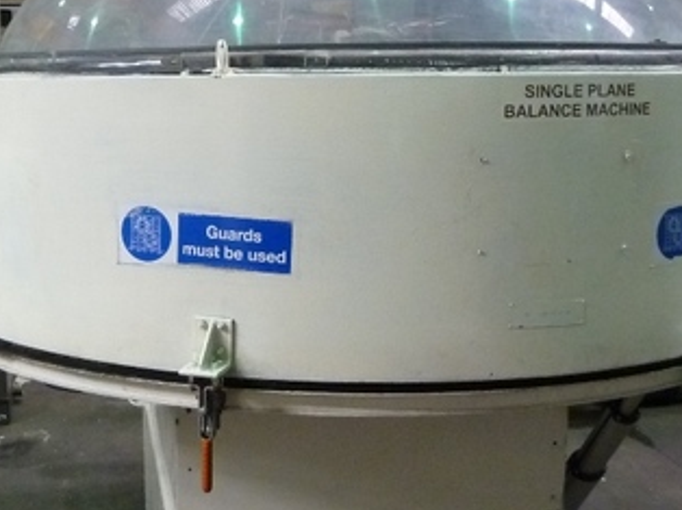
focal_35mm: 51
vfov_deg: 28.5
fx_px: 1004
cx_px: 248
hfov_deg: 37.2
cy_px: 228
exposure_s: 1/20
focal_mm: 4.1
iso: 400
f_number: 3.3
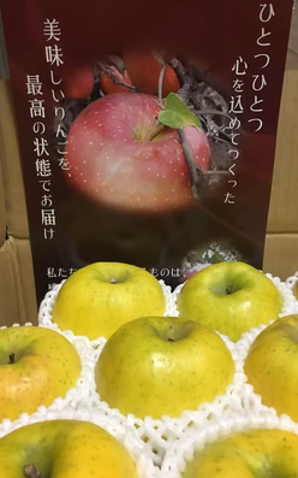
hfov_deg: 40.6
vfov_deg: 61.2
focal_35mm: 31
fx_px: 403
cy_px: 240
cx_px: 145
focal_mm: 4.15
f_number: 2.2
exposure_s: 1/17
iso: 200
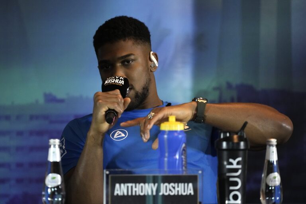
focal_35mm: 364
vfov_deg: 3.8
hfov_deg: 5.7
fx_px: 3094
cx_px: 153
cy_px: 102
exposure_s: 1/250
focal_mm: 364
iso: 6400
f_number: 5.6
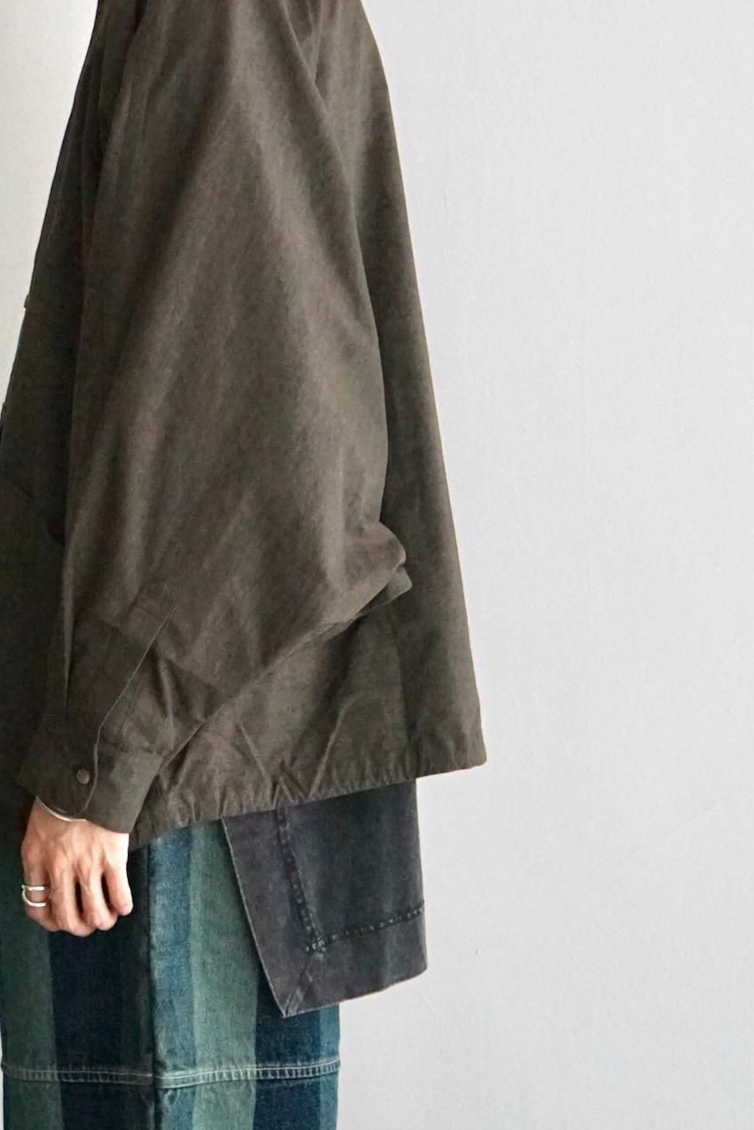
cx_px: 220
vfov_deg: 26.3
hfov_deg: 17.7
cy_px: 552
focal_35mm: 77
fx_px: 2418
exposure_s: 1/200
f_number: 4.5
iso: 6400
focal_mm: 54
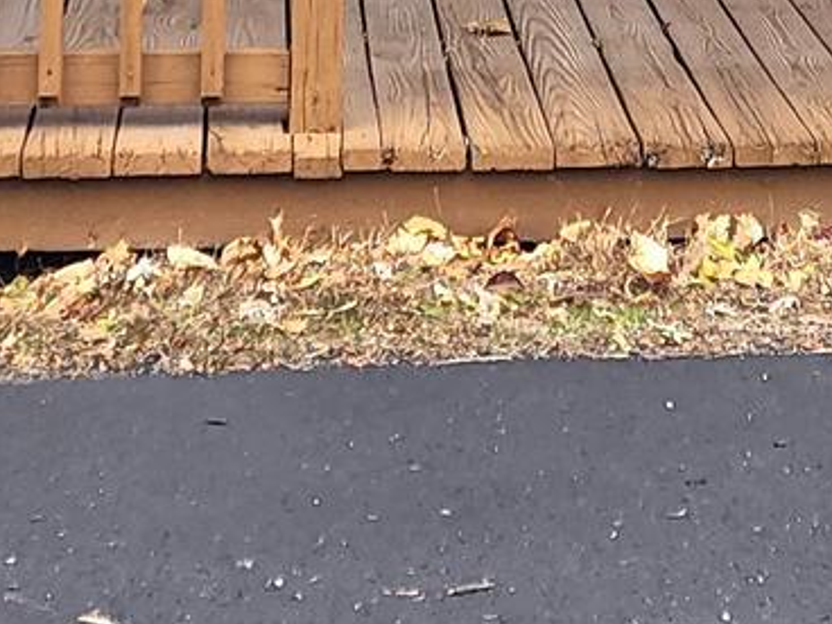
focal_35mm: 128
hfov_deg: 15.4
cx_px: 570
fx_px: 3076
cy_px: -452
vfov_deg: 10.9
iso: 12
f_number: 1.8
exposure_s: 1/333
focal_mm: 6.4
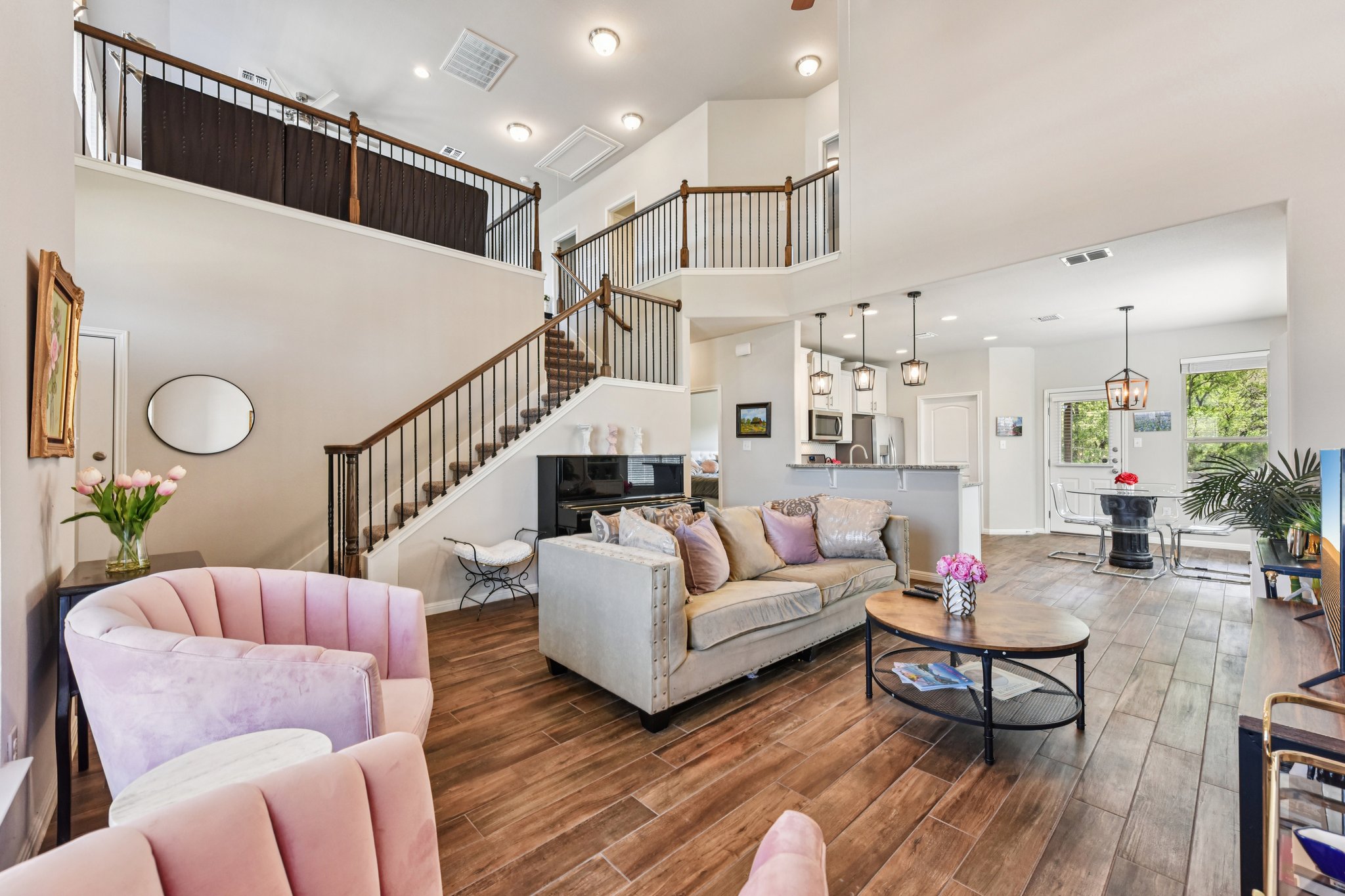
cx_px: 672
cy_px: 448
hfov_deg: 104.3
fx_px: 523
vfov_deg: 81.2
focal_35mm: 14
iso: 450
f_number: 8
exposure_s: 1/15
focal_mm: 14
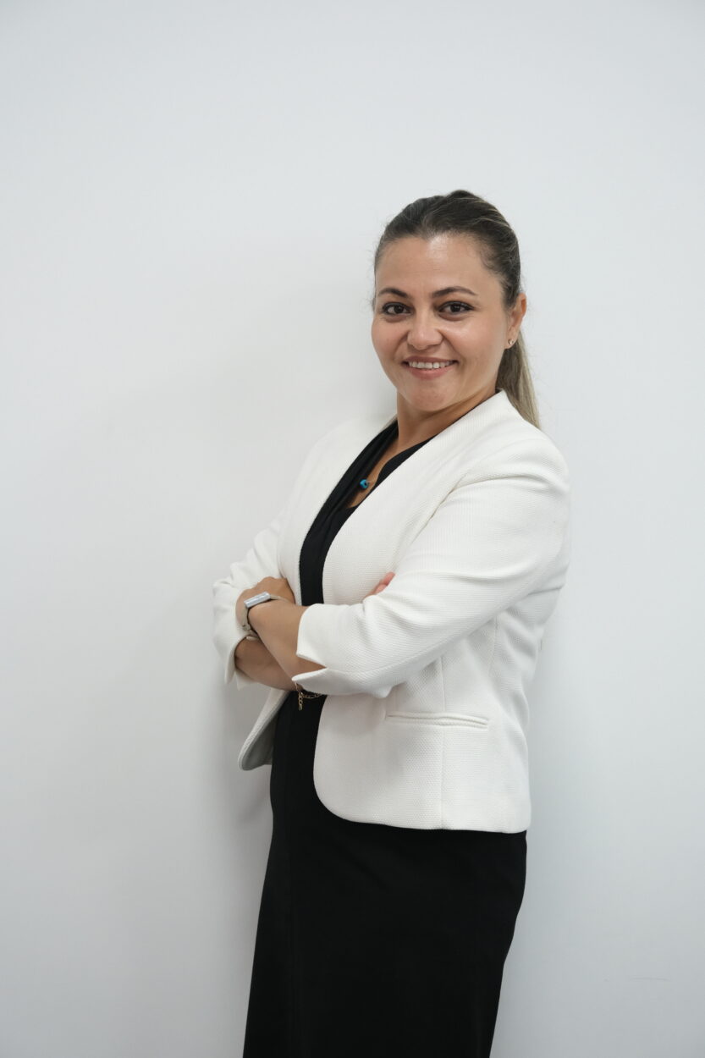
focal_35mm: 56
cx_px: 352
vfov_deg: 35.6
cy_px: 529
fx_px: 1645
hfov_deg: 24.2
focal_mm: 37.6
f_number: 3.2
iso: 3200
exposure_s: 1/200
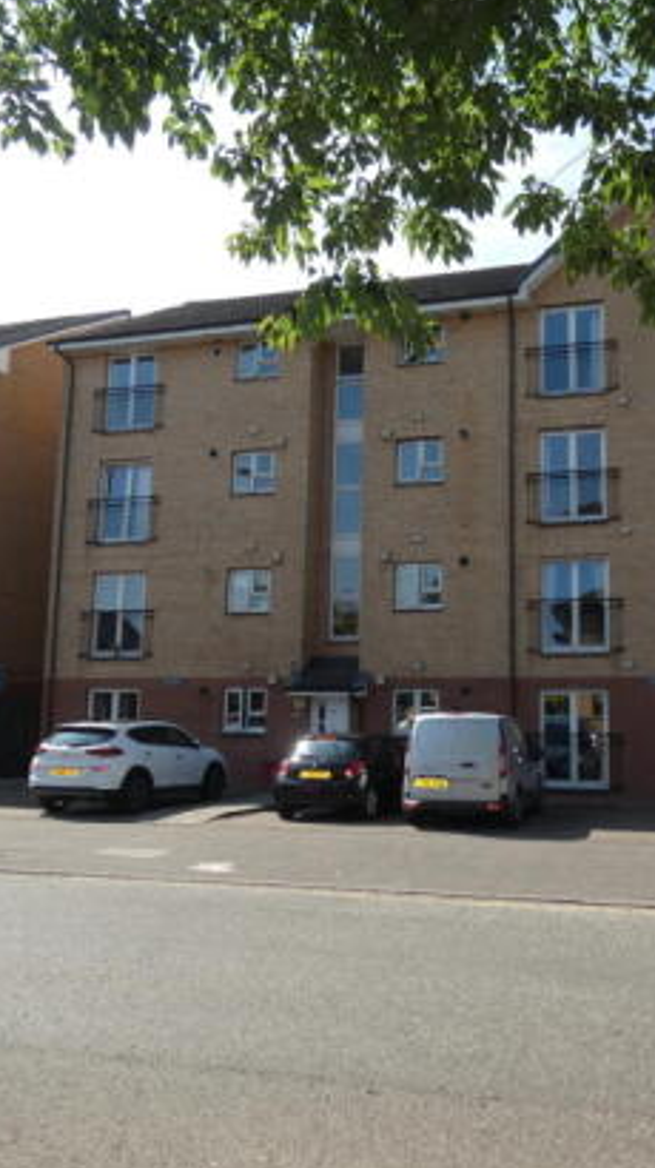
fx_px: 959
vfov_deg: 62.7
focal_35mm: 31
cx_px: 437
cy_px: 577
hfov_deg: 37.3
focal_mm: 3.6
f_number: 2.8
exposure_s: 1/800
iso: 80
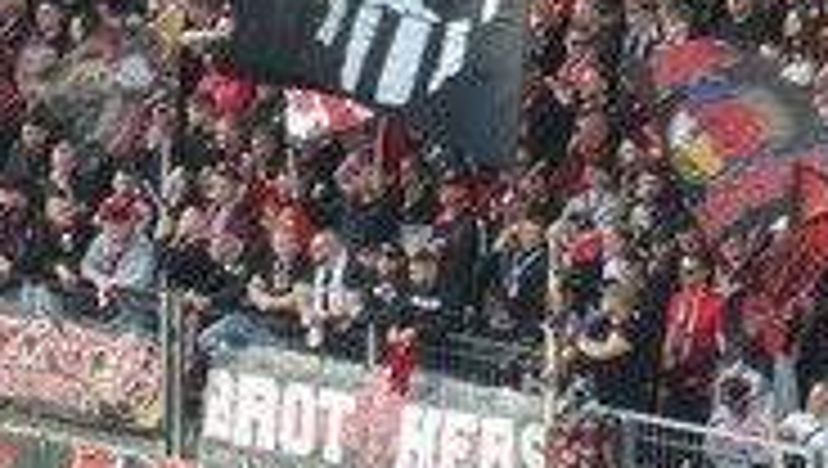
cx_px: 1314
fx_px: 13320
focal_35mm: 606
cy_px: -346
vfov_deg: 2.0
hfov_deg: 3.5
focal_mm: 28.7
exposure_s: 1/80
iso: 160
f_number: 5.5
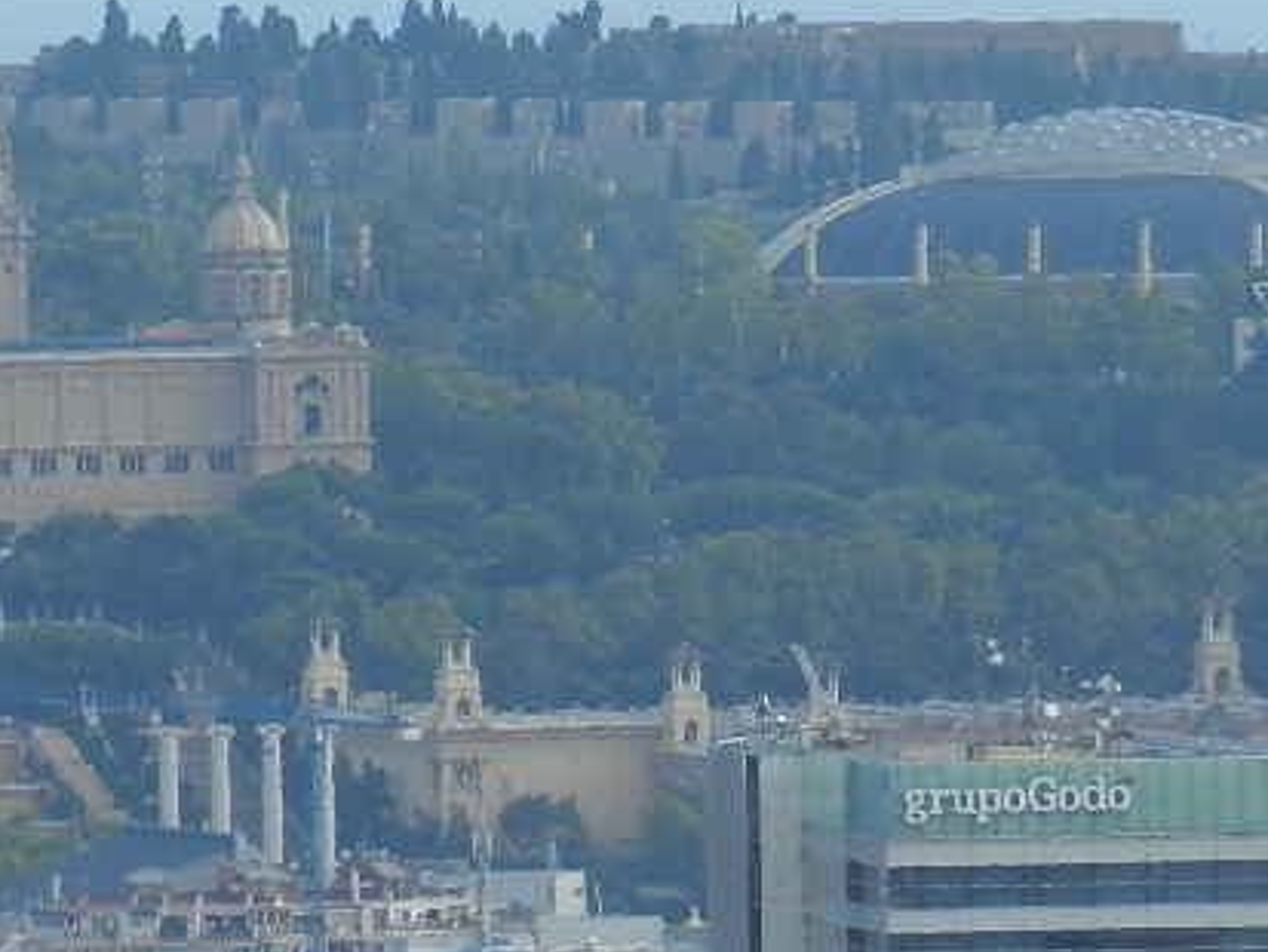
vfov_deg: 1.4
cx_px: 433
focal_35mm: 1078
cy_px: 298
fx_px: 39499
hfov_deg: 1.8
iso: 160
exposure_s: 1/500
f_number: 5.6
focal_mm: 77.3
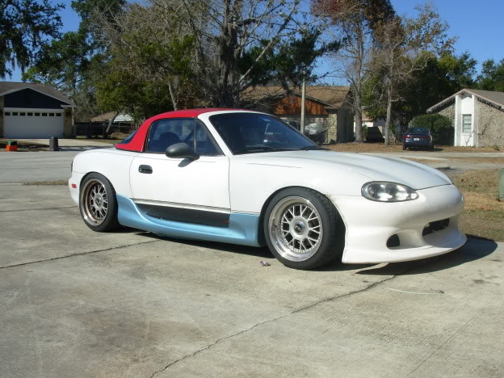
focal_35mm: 39
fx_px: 568
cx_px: 258
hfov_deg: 47.9
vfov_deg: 36.8
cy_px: 191
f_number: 4.9
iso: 50
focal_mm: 6.3
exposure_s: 1/704
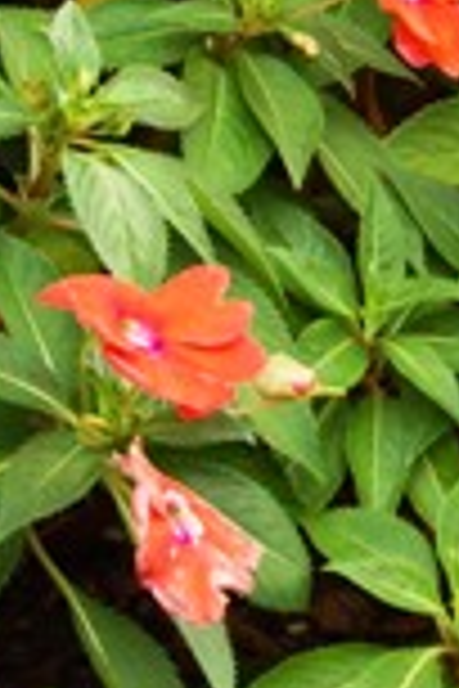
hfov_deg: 7.7
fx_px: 3366
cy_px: 40
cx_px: 531
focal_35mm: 176
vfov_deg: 11.6
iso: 320
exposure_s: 1/125
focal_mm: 28
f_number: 5.6
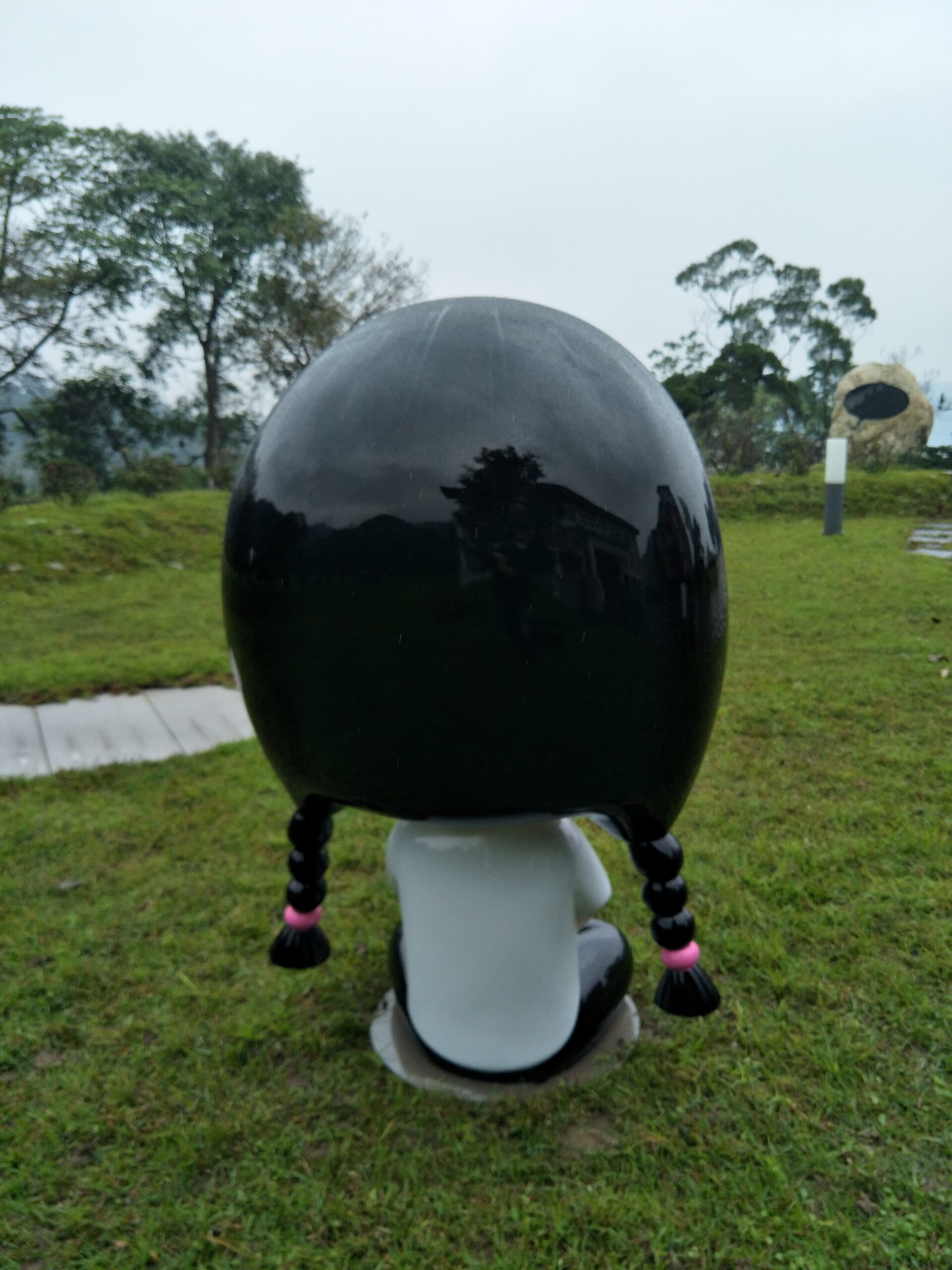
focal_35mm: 24
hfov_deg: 56.8
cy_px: 635
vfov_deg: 71.6
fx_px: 880
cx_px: 476
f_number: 1.7
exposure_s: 1/317
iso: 81
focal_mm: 4.1
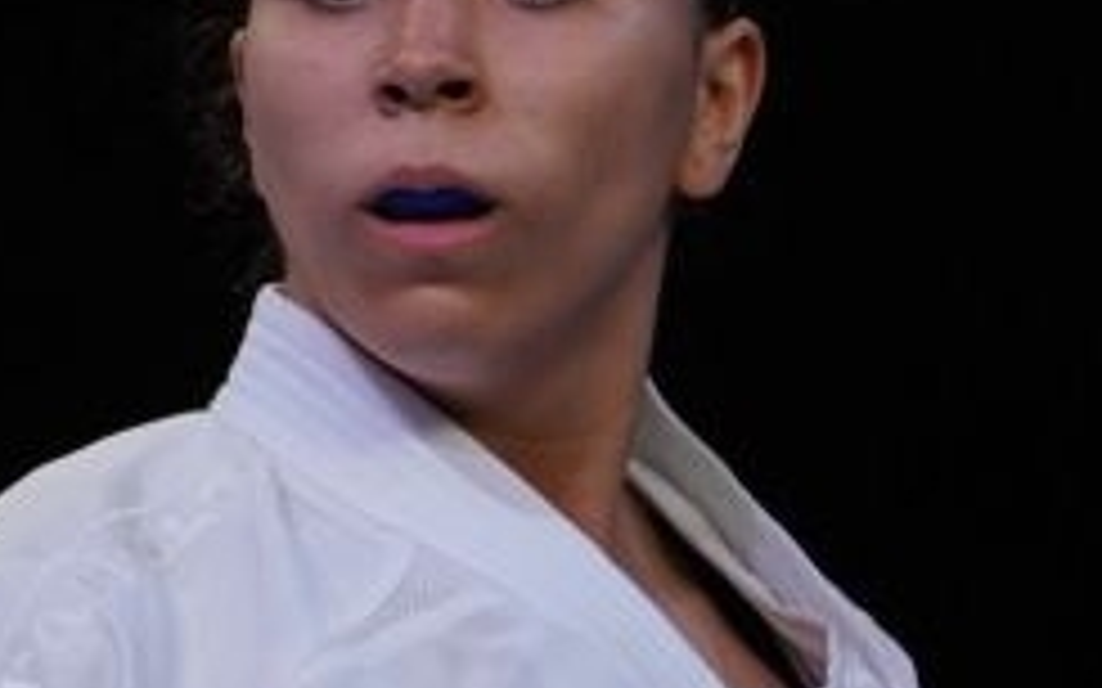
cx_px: -877
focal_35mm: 1500
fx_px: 45039
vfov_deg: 0.9
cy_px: 2091
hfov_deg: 1.4
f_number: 2.8
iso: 400
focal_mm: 200
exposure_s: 1/1000
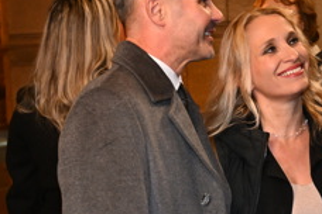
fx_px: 1163
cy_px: 224
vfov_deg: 10.4
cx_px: 195
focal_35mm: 130
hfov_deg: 15.8
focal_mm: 43
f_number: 4.5
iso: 3200
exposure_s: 1/60
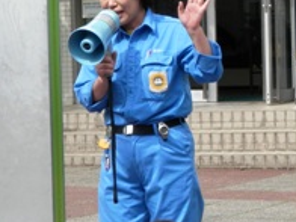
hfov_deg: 7.5
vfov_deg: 5.6
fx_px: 2266
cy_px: 156
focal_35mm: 265
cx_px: 143
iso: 80
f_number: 5.2
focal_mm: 20.9
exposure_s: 1/250
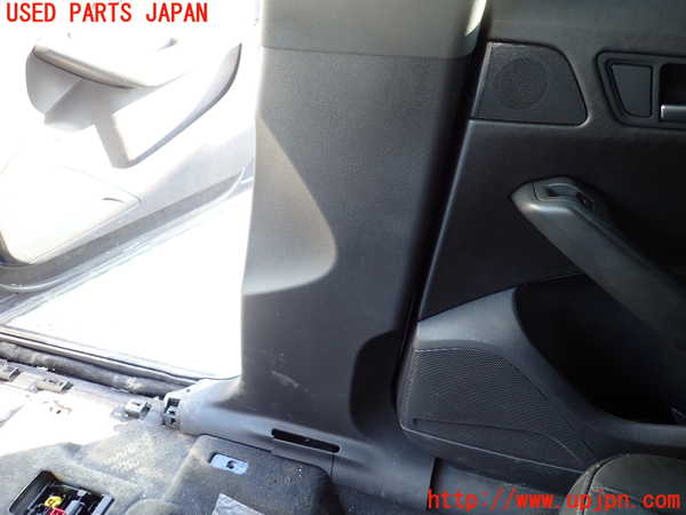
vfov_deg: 54.9
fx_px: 495
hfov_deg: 69.4
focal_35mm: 25
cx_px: 343
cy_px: 258
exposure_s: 1/40
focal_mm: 4.5
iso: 200
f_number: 2
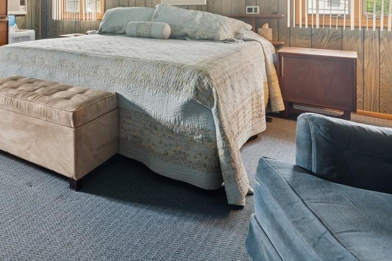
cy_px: 4
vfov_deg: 38.9
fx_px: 326
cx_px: 55
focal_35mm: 30
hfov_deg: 55.5
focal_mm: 14
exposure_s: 1.3
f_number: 11
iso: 100
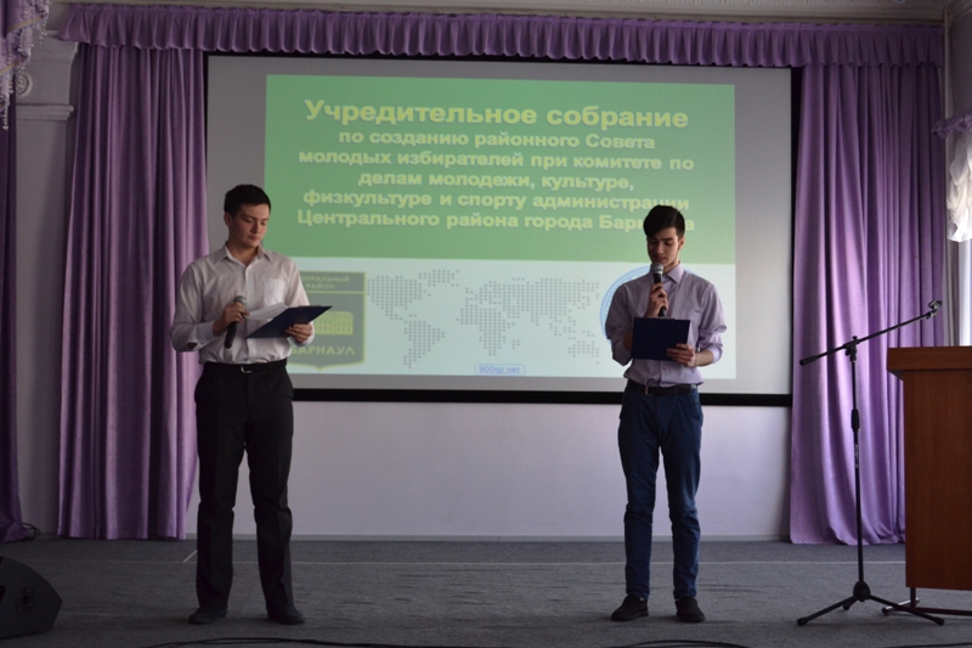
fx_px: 1539
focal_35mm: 57
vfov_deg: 23.8
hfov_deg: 35.1
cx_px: 486
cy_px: 324
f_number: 5
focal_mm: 38
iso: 560
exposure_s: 1/60
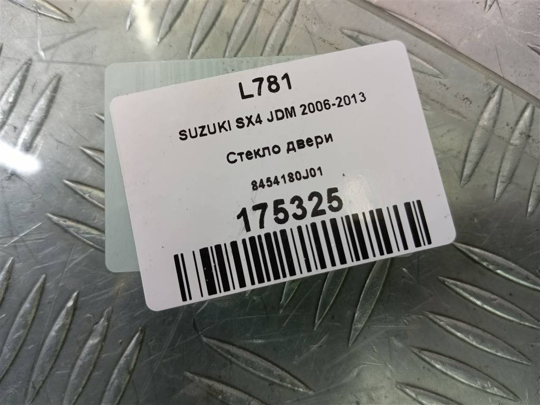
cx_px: 270
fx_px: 421
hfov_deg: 65.3
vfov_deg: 51.4
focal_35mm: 27
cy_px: 202
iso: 150
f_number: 1.6
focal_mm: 4.11
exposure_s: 1/50
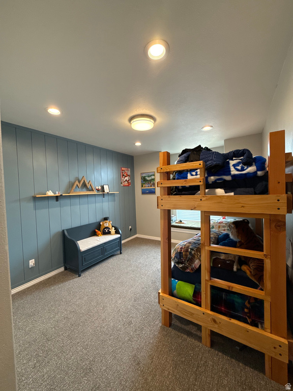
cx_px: 146
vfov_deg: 102.1
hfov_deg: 85.7
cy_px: 196
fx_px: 158
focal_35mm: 14
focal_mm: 2.22
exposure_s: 1/120
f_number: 2.2
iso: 400
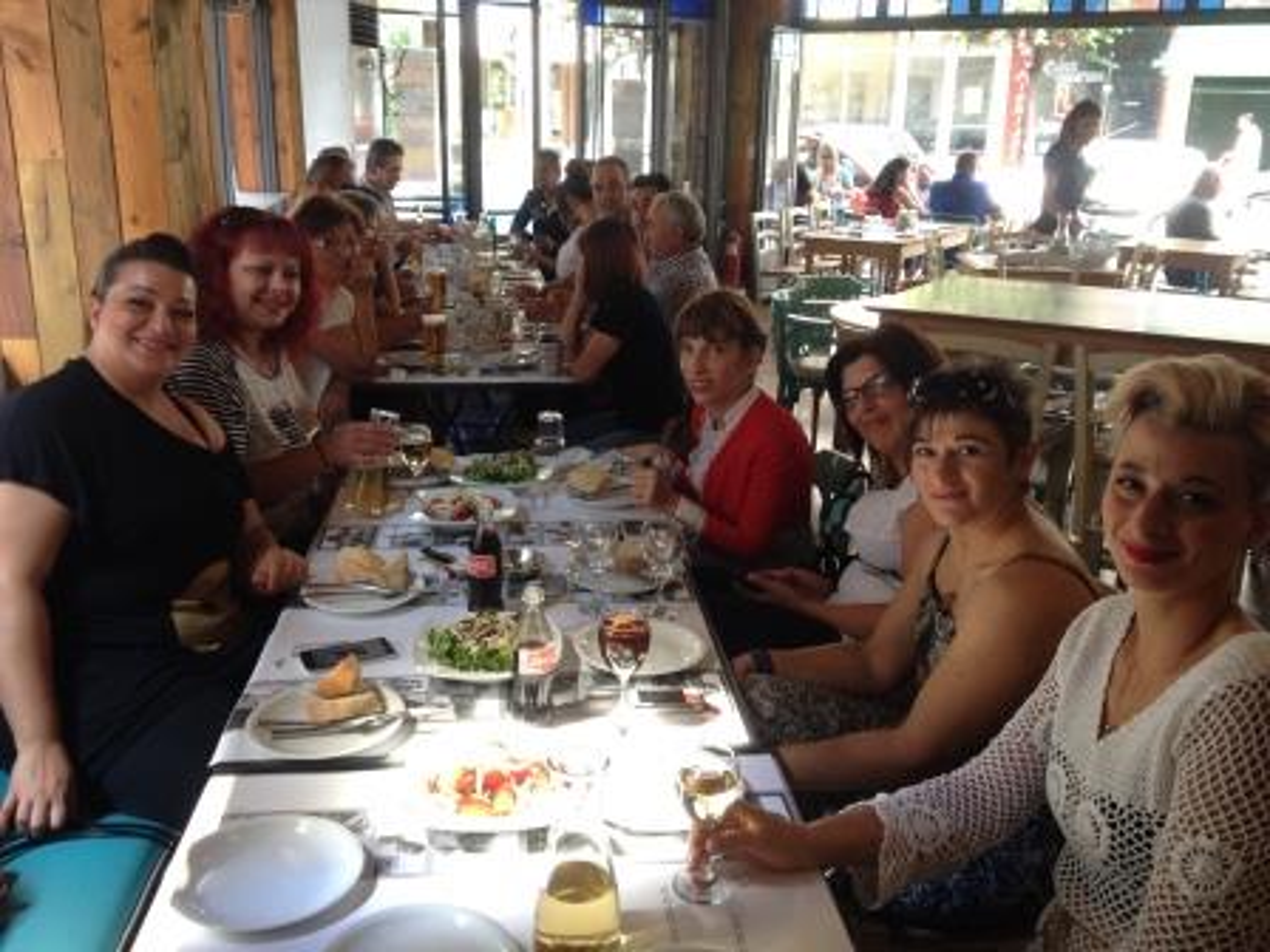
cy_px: 476
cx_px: 635
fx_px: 1284
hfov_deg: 52.6
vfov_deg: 40.7
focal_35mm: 35
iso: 64
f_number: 2.4
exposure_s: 1/40
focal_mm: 4.28
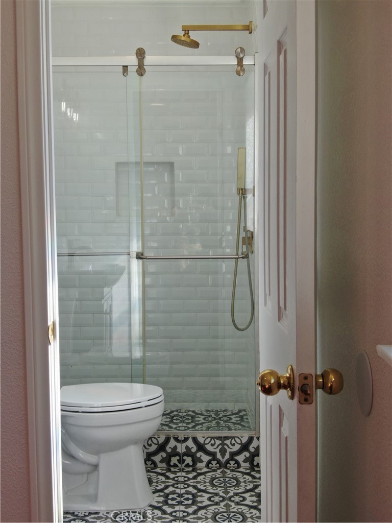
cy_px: 262
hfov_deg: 30.3
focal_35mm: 48
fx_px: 725
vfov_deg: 39.7
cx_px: 196
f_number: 3.8
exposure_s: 1/120
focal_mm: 8.6
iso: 100
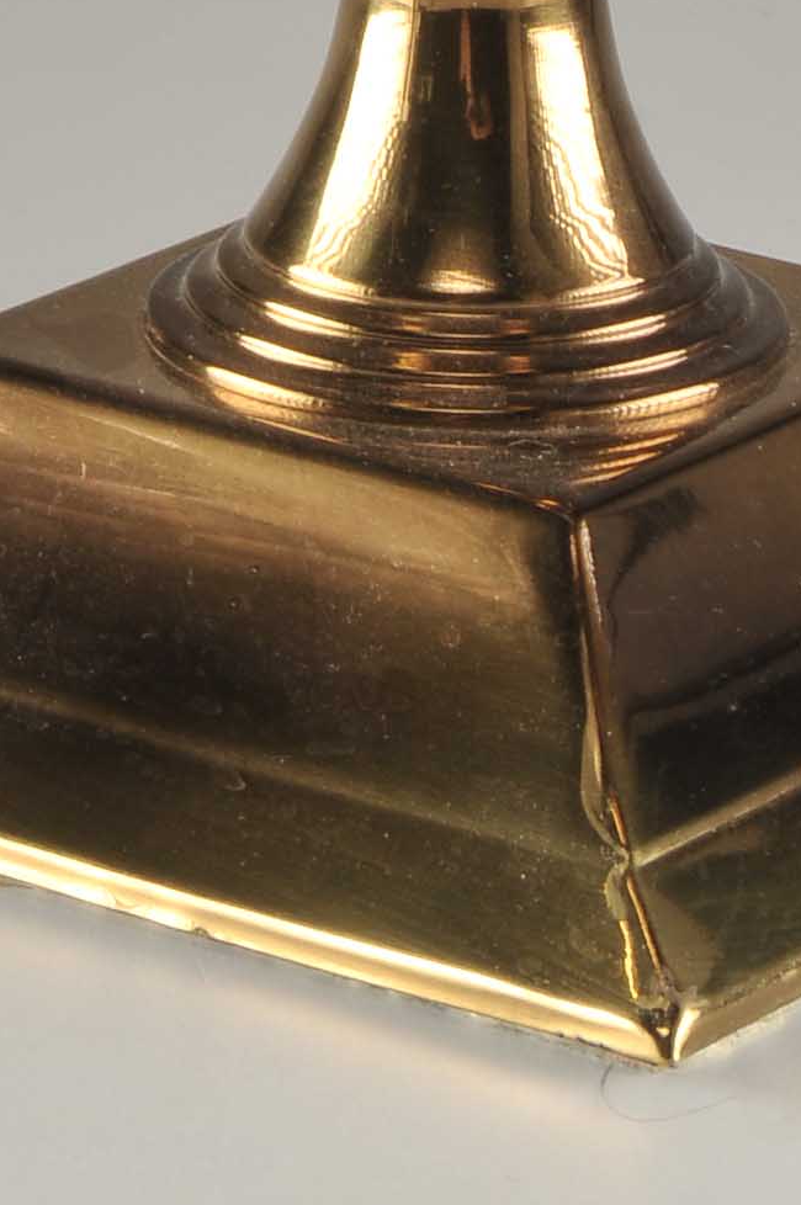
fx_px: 8796
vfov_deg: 7.5
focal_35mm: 263
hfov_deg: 5.2
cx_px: 175
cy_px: -1180
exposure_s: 1/250
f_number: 16
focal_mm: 40
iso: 100
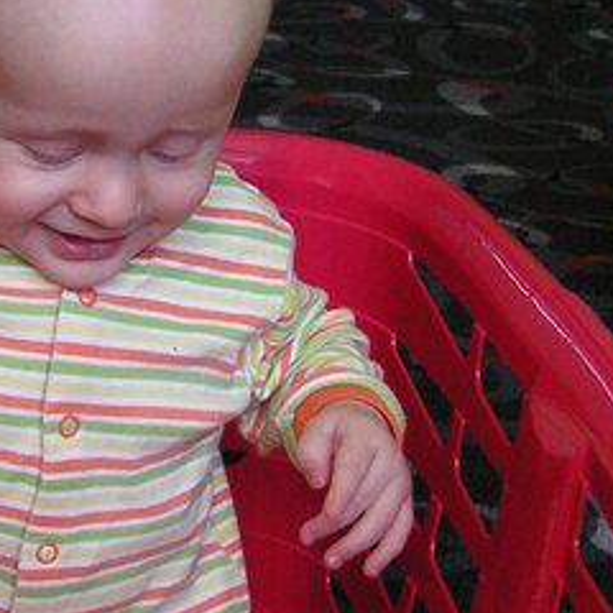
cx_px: 92
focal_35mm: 109
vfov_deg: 16.0
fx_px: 2184
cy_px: 388
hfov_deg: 15.8
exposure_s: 1/45
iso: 80
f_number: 2.8
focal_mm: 6.1
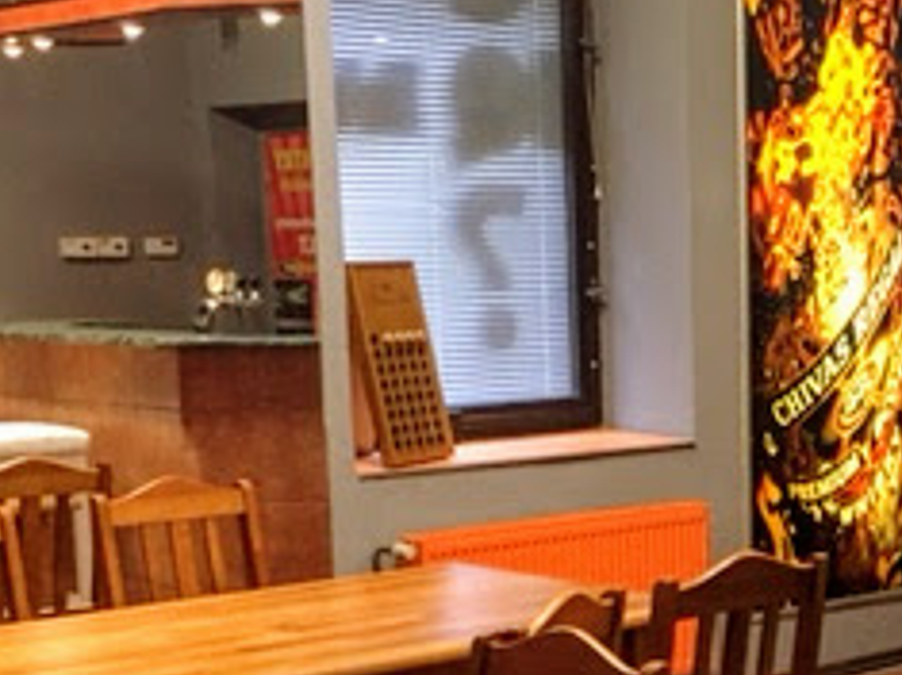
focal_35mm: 79
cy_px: 591
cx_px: 887
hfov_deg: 23.7
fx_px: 2057
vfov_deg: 18.4
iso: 200
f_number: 2.2
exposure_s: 1/25
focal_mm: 4.15
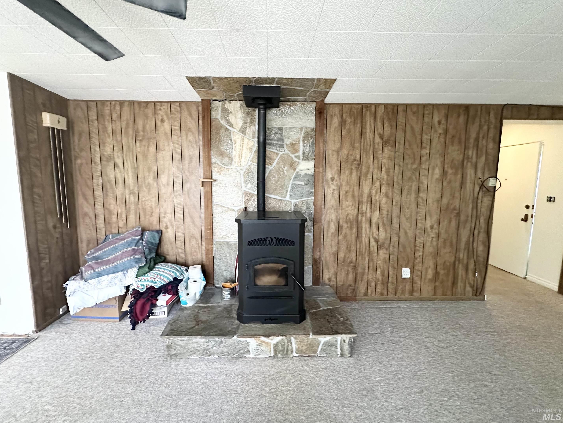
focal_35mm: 15
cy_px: 204
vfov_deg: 81.7
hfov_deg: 98.2
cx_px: 274
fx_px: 244
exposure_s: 1/60
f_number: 2.2
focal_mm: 2.22
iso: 800
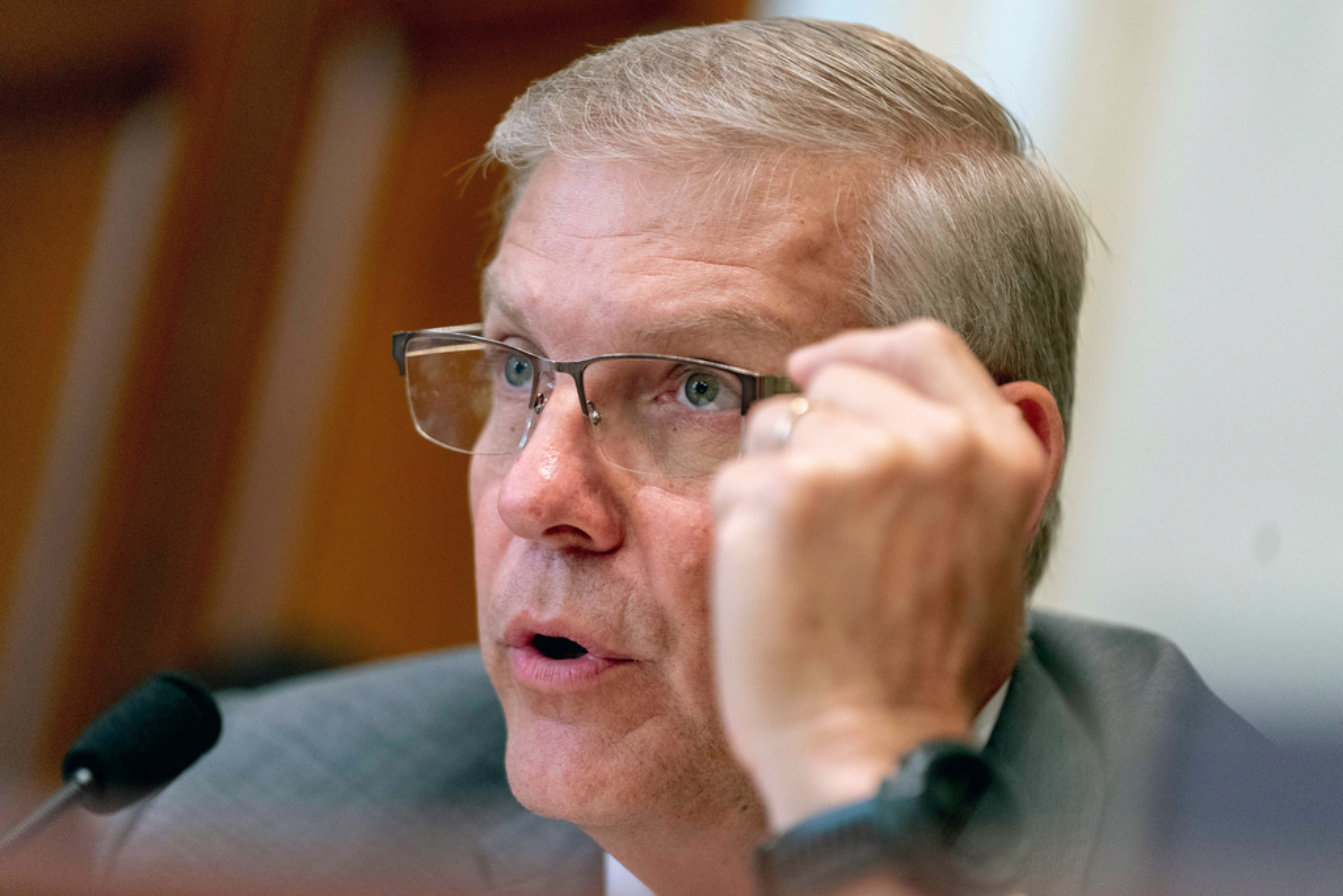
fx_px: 5932
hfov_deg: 12.9
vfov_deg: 8.6
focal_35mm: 159
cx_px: 672
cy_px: 448
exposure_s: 1/320
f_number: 2.8
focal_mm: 159
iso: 4000
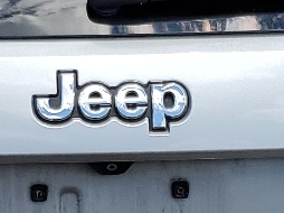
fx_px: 1344
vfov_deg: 9.0
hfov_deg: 12.1
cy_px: 184
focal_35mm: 164
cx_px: 121
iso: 50
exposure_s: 1/3333
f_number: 1.5
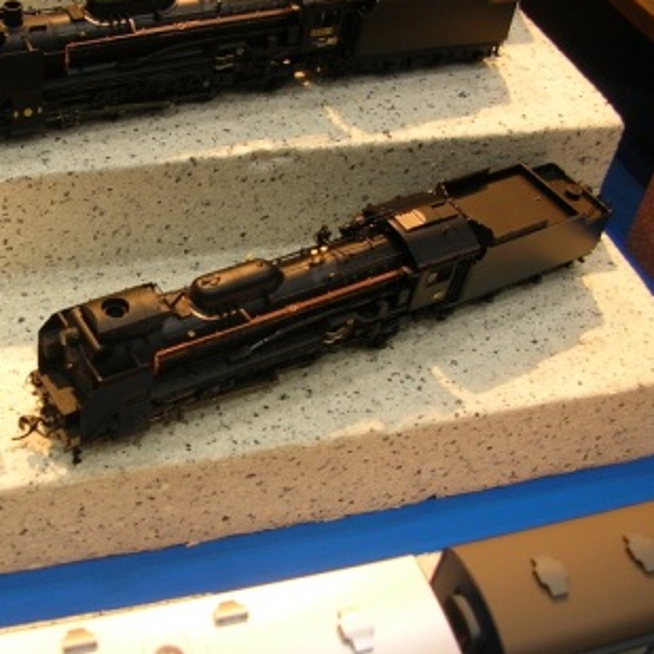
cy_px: 285
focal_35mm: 50
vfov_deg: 34.0
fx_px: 1069
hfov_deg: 33.3
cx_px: 157
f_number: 2.8
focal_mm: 5.8
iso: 50
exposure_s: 1/21.1
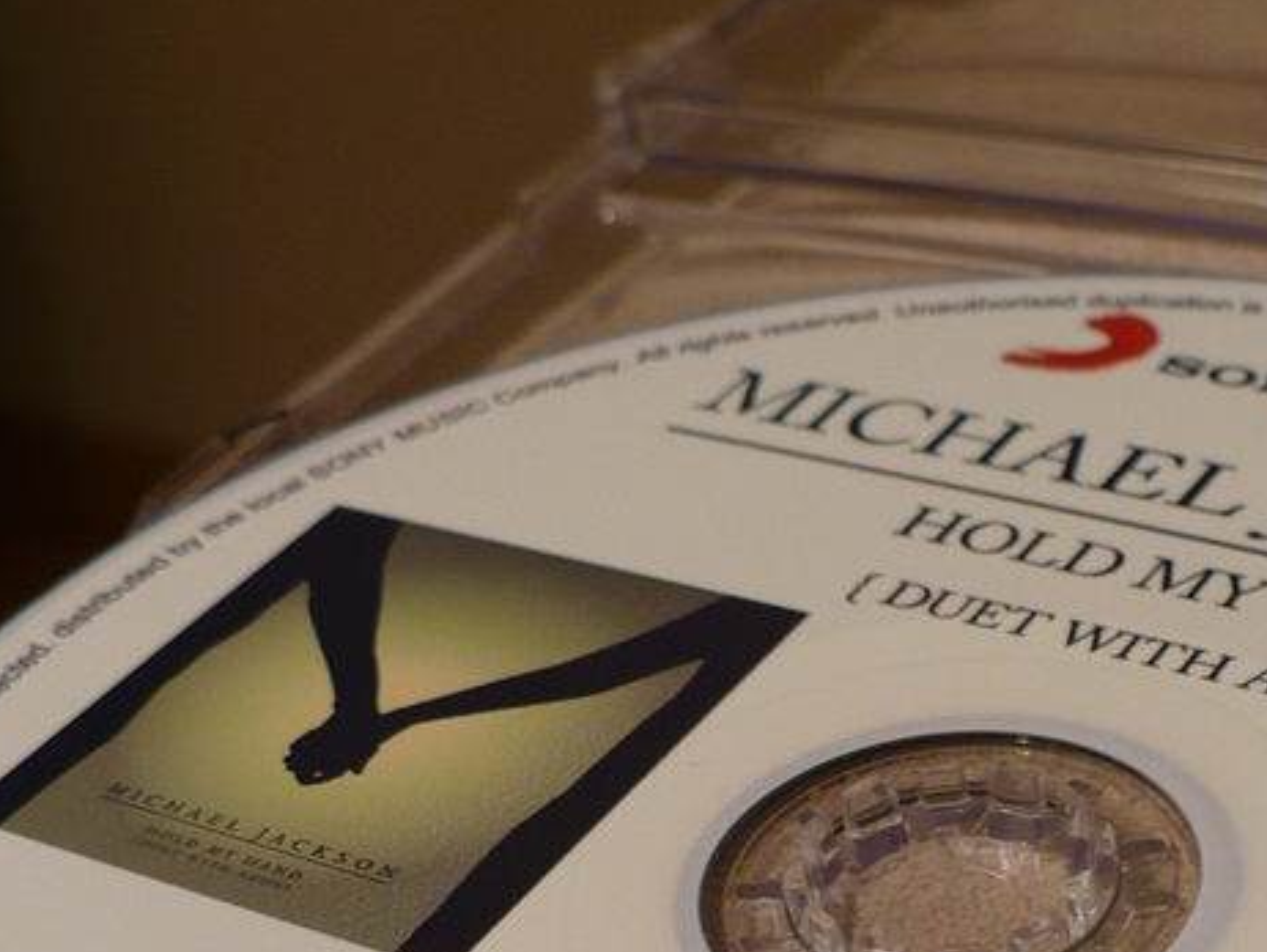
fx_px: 3003
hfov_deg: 23.5
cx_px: 985
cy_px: 952
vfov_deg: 17.6
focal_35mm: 82
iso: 100
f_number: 2.8
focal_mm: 6.1
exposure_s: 1/25
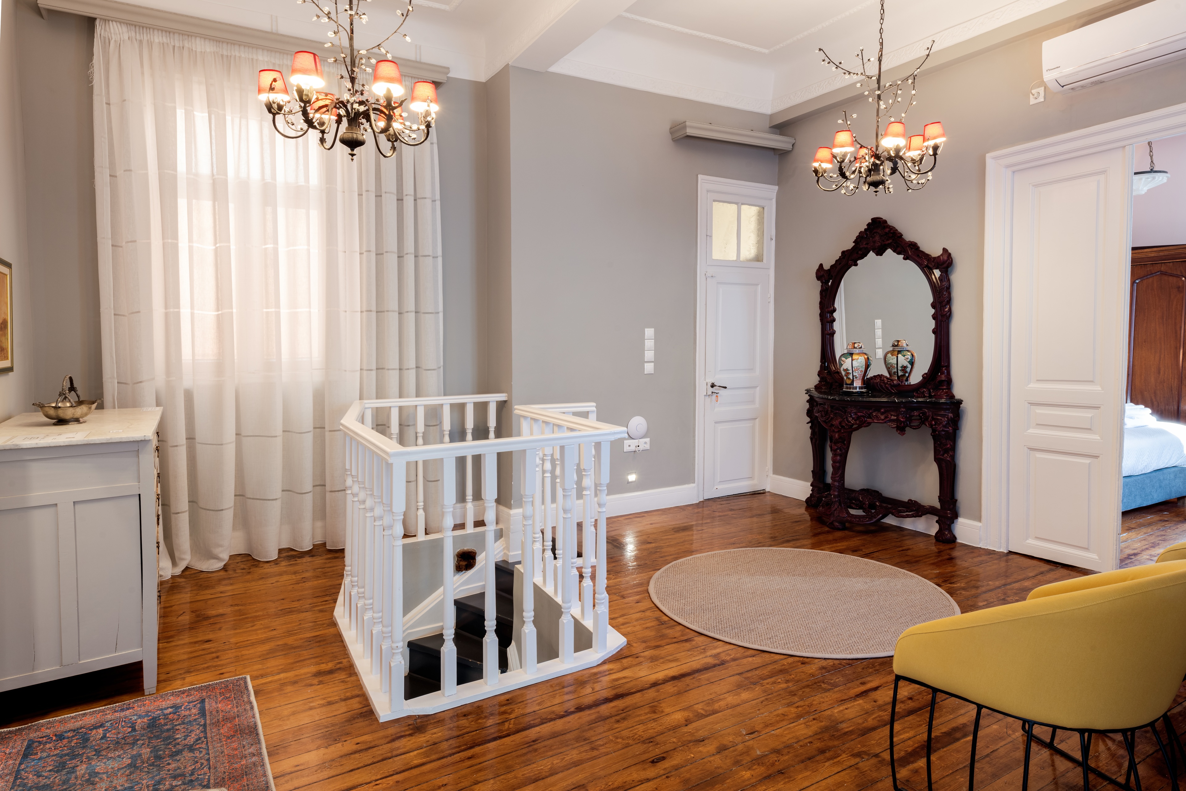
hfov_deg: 84.0
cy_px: 396
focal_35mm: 20
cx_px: 593
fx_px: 659
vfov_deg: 61.9
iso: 100
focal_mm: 20
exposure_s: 4
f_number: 14
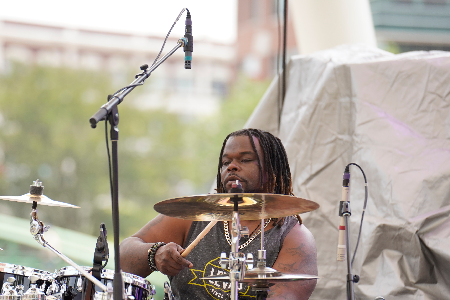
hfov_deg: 9.6
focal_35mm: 215
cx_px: 214
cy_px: 221
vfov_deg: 6.4
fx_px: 2687
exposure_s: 1/1600
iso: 500
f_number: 3.2
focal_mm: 142
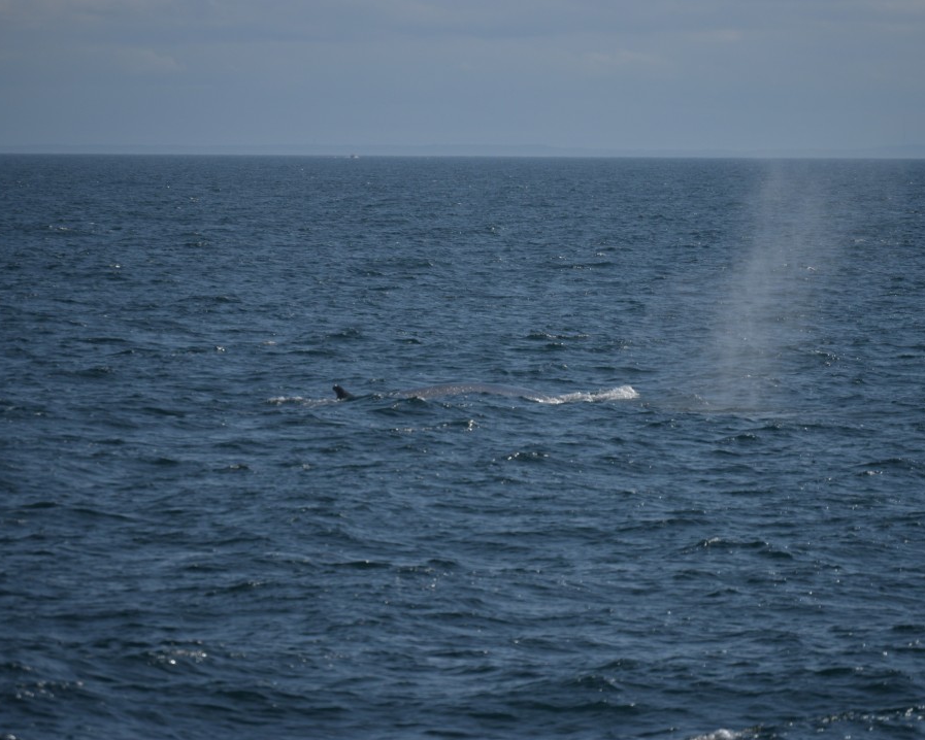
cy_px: 370
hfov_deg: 5.7
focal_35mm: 339
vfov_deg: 4.6
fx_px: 9283
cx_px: 514
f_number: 5.6
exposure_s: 1/4000
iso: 200
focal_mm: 200
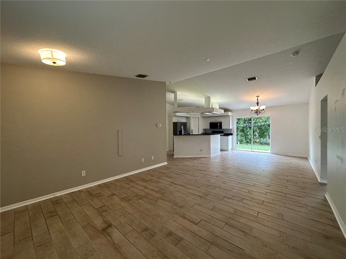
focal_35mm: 14
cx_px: 173
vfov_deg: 85.7
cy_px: 130
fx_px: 140
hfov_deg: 102.1
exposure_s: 1/120
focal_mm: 2.22
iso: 200
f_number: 2.2
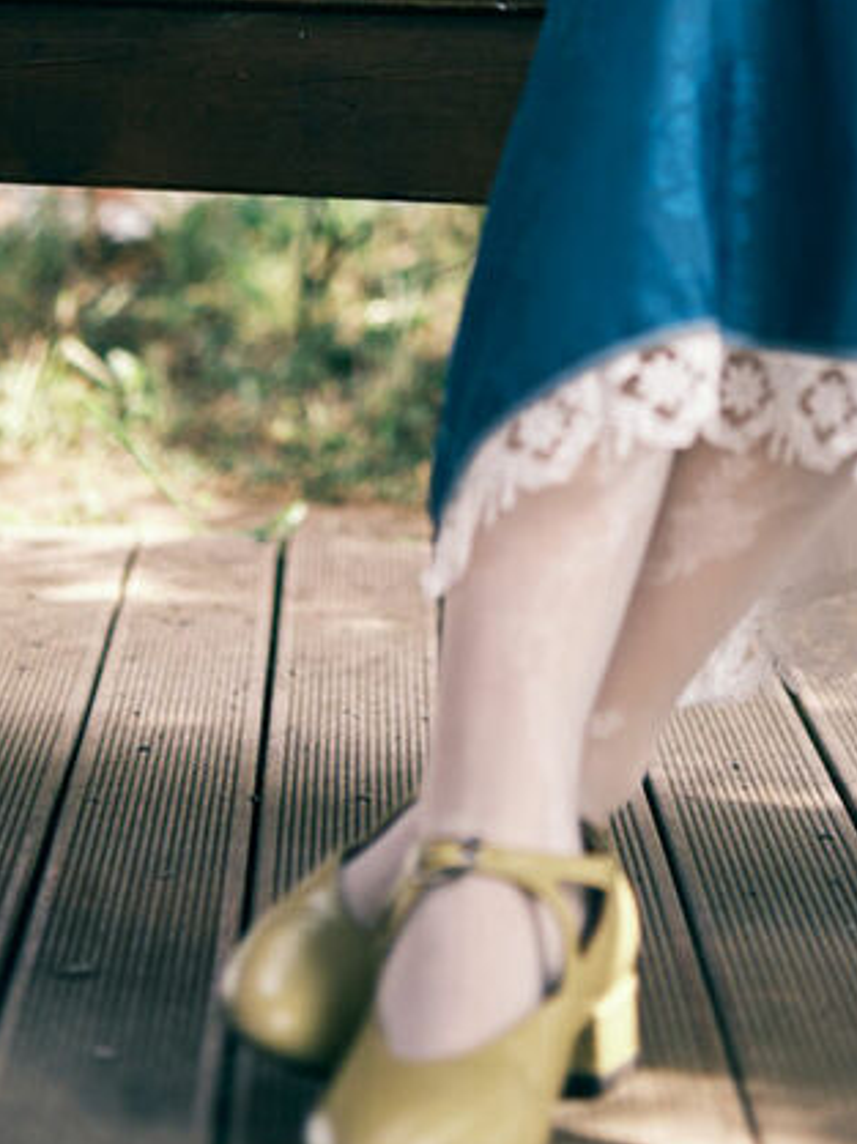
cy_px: -564
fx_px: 4428
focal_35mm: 134
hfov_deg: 11.0
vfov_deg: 13.8
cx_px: 860
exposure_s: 1/250
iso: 100
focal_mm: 50
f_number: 2.2
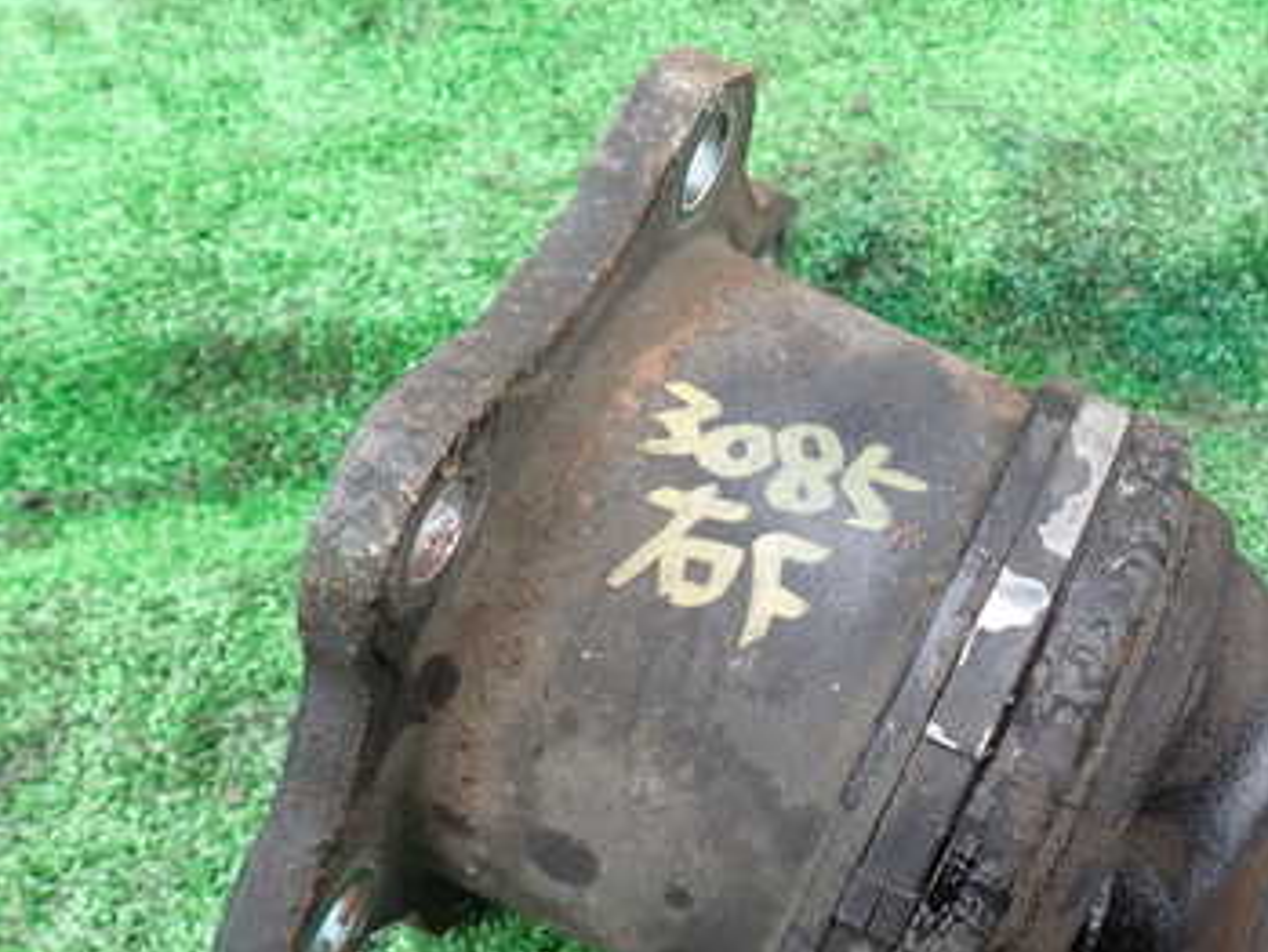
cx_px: 970
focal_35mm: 43
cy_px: 610
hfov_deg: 42.3
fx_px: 1576
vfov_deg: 33.4
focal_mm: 4.5
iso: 100
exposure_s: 1/80
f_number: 2.8
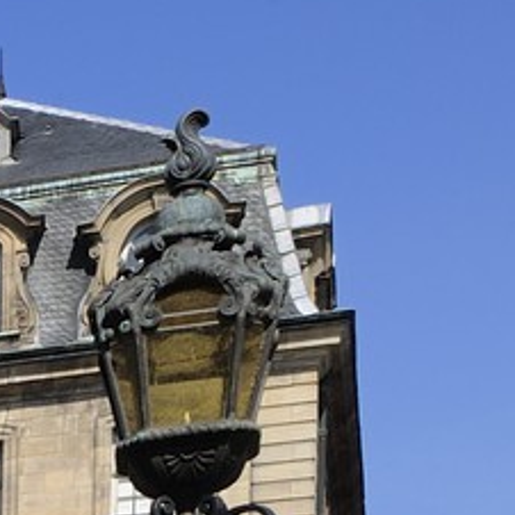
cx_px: -1158
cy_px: 795
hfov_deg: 9.1
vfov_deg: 11.6
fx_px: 2424
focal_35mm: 144
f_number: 14
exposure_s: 1/160
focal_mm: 24
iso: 200
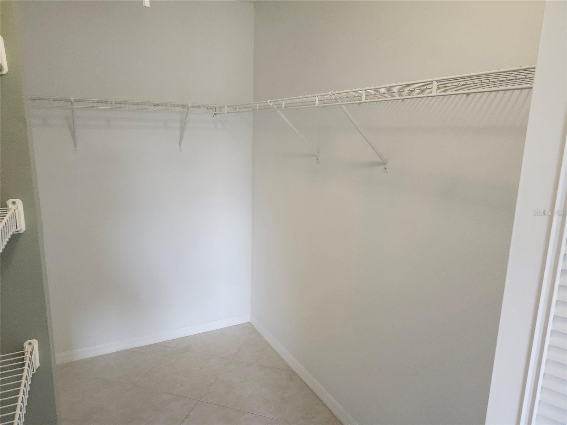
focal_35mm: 23
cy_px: 212
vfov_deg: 58.9
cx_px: 284
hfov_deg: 73.9
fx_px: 377
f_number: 1.8
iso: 800
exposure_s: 1/120
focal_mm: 5.54
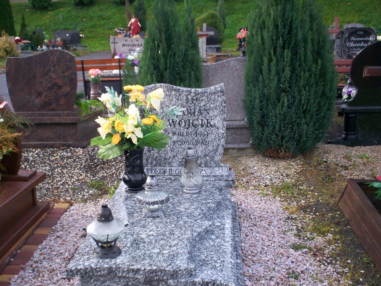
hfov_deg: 40.3
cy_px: 160
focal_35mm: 47
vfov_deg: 30.9
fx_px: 517
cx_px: 164
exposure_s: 1/84.6
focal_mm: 6
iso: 100
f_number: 4.5
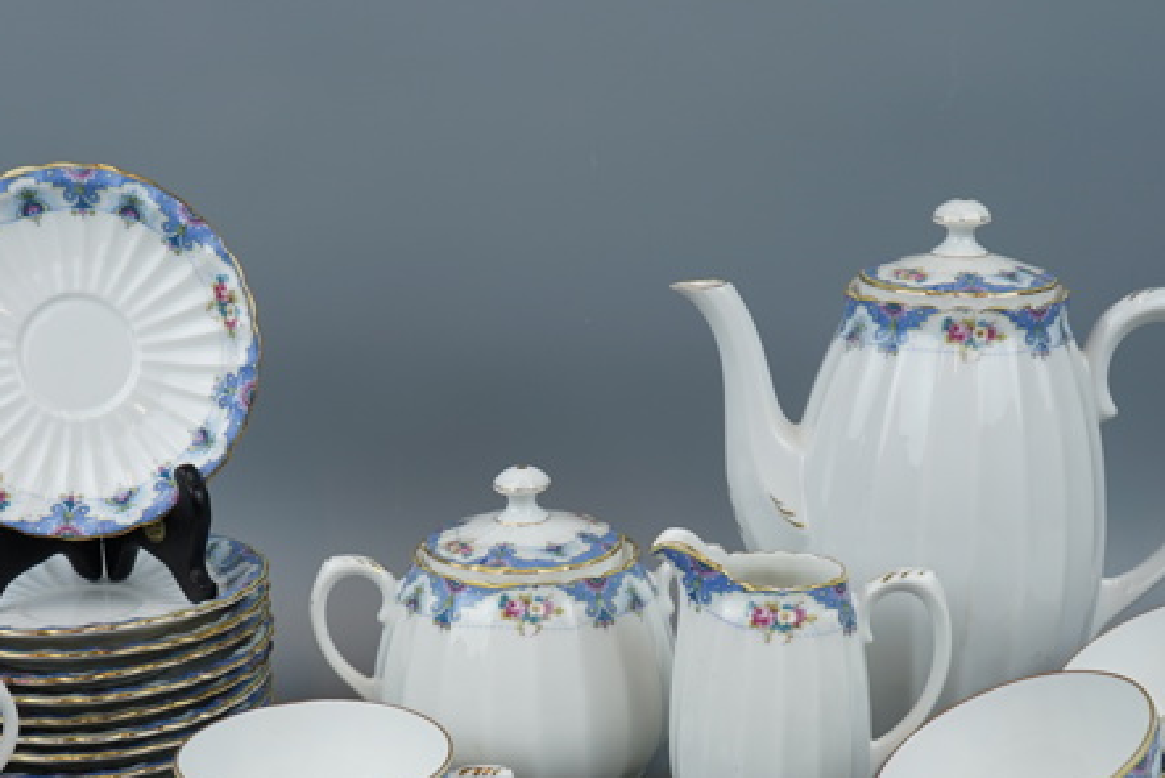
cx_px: 590
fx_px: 1910
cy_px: 636
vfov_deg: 22.7
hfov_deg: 33.9
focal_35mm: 59
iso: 100
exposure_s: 1/80
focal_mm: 29
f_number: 5.6
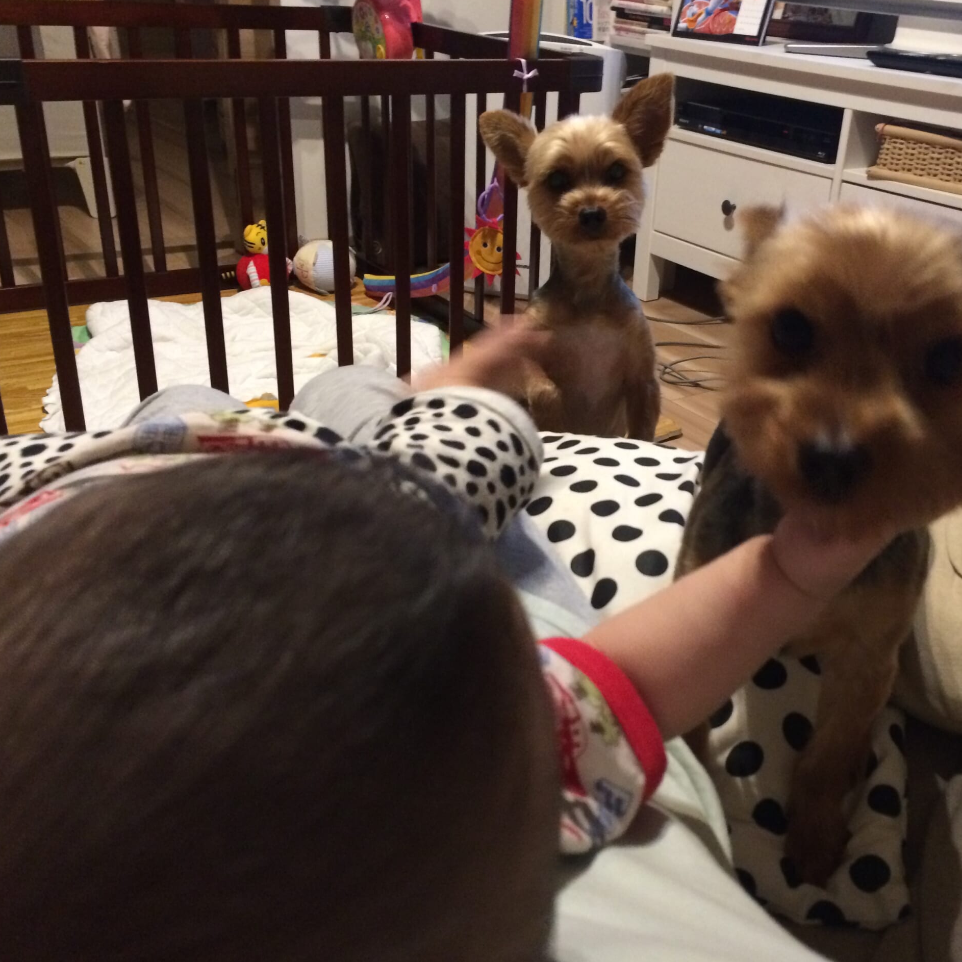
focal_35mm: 36
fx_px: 1132
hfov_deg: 45.7
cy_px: 482
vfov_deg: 46.0
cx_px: 589
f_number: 2.2
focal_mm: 4.12
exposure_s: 1/15
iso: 320
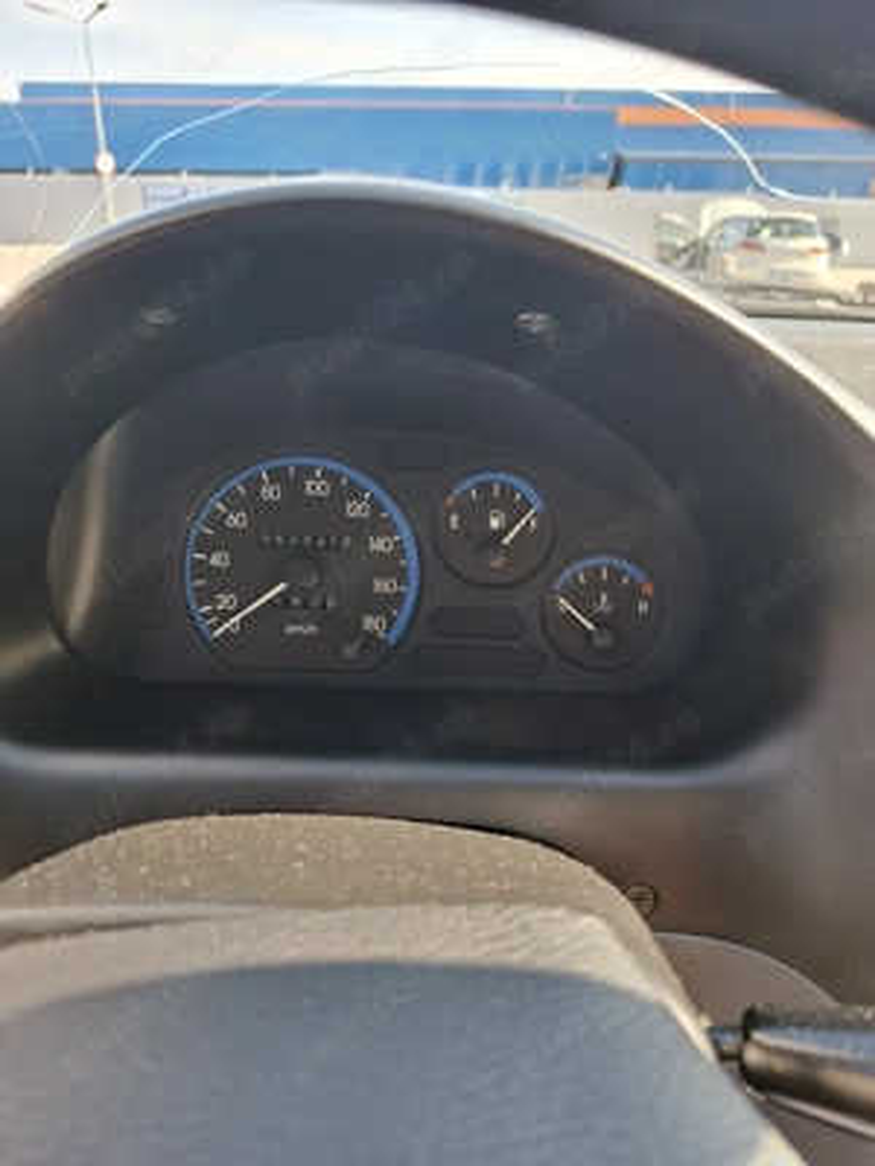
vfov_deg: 73.9
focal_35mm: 23
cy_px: 583
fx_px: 775
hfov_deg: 58.9
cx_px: 438
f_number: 1.8
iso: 50
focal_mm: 5.54
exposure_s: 1/100
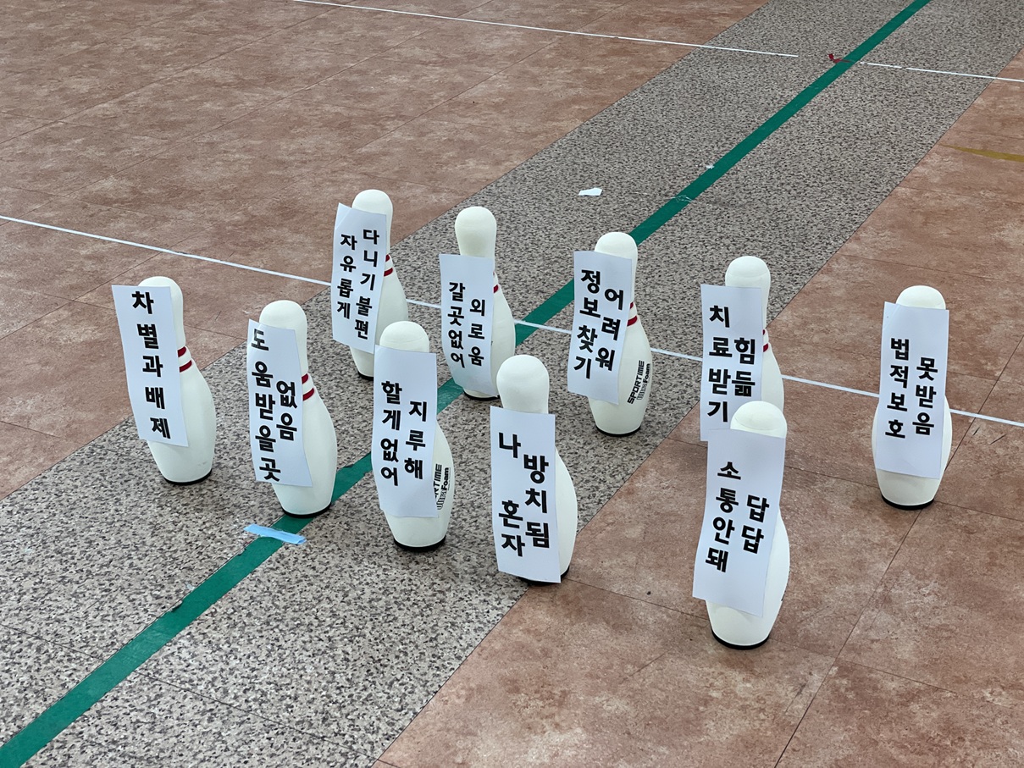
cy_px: 384
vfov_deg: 28.0
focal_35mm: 52
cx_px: 512
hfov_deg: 36.8
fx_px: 1538
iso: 100
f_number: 2
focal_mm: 6
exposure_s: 1/120
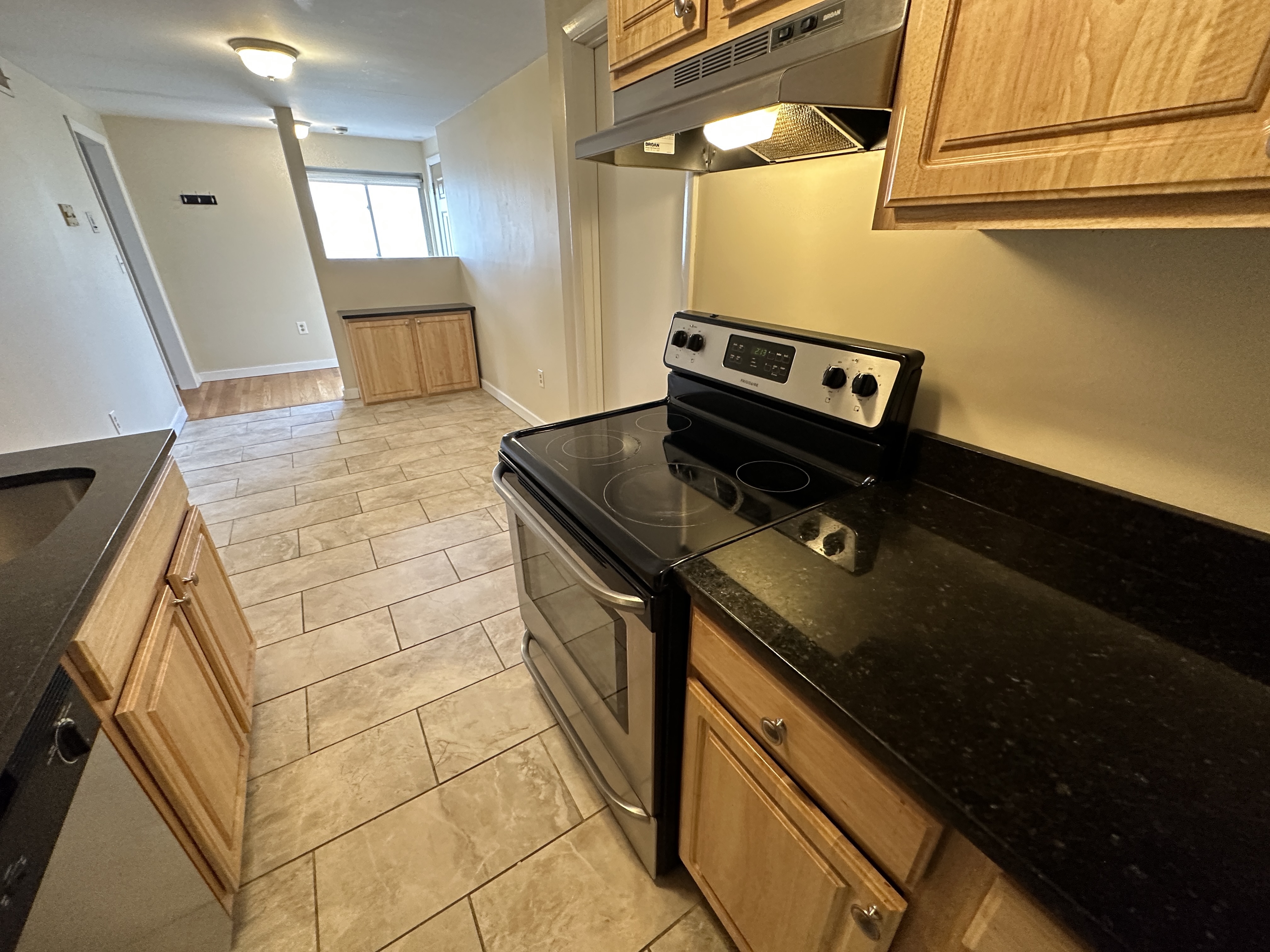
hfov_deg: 102.1
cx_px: 635
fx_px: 514
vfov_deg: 85.7
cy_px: 476
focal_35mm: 14
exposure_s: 1/60
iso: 400
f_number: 2.2
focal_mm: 2.22
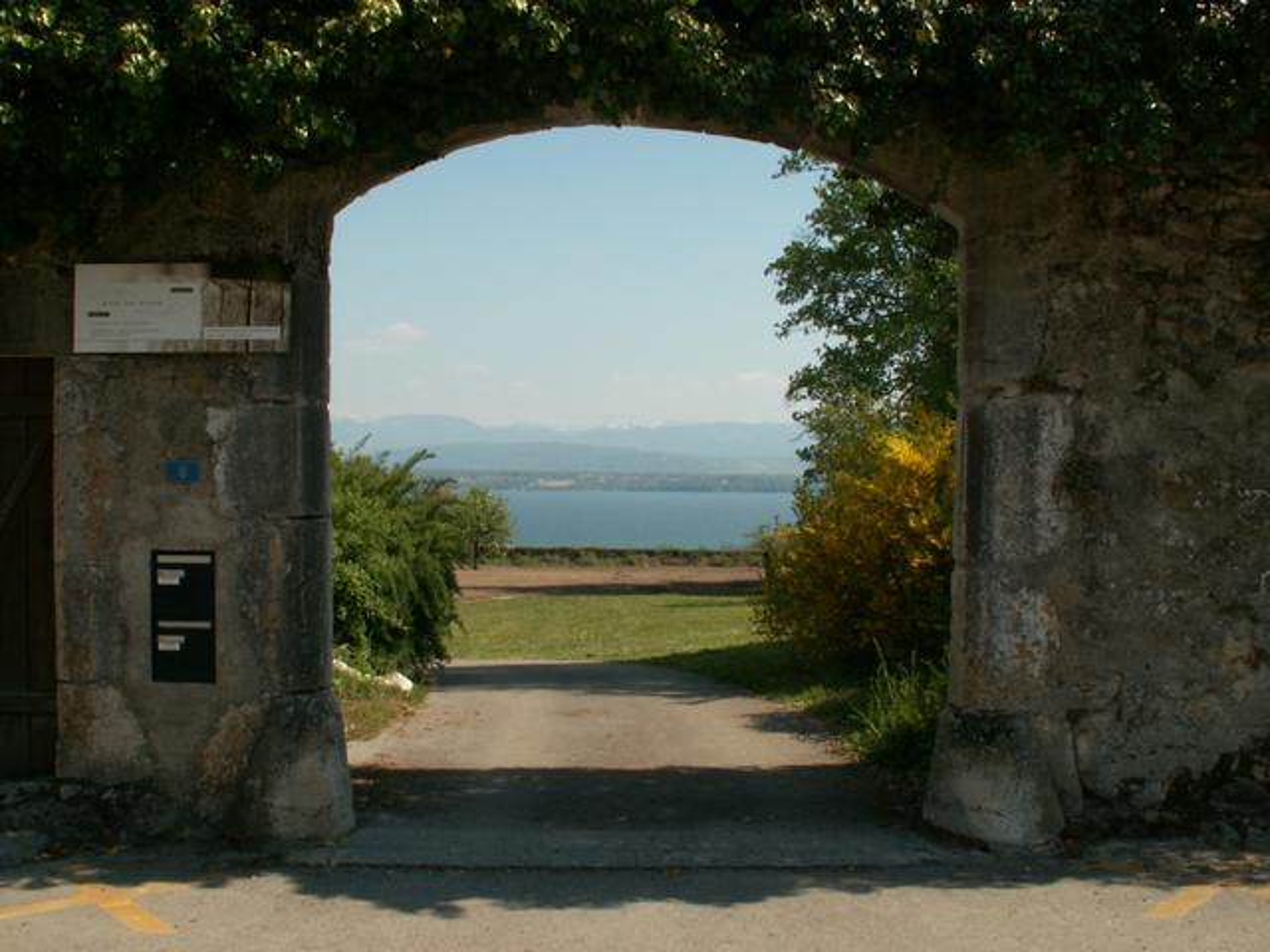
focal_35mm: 35
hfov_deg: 52.6
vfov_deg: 40.7
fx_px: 1284
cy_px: 476
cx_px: 635
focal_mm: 5.86
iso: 50
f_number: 7.1
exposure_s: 1/200
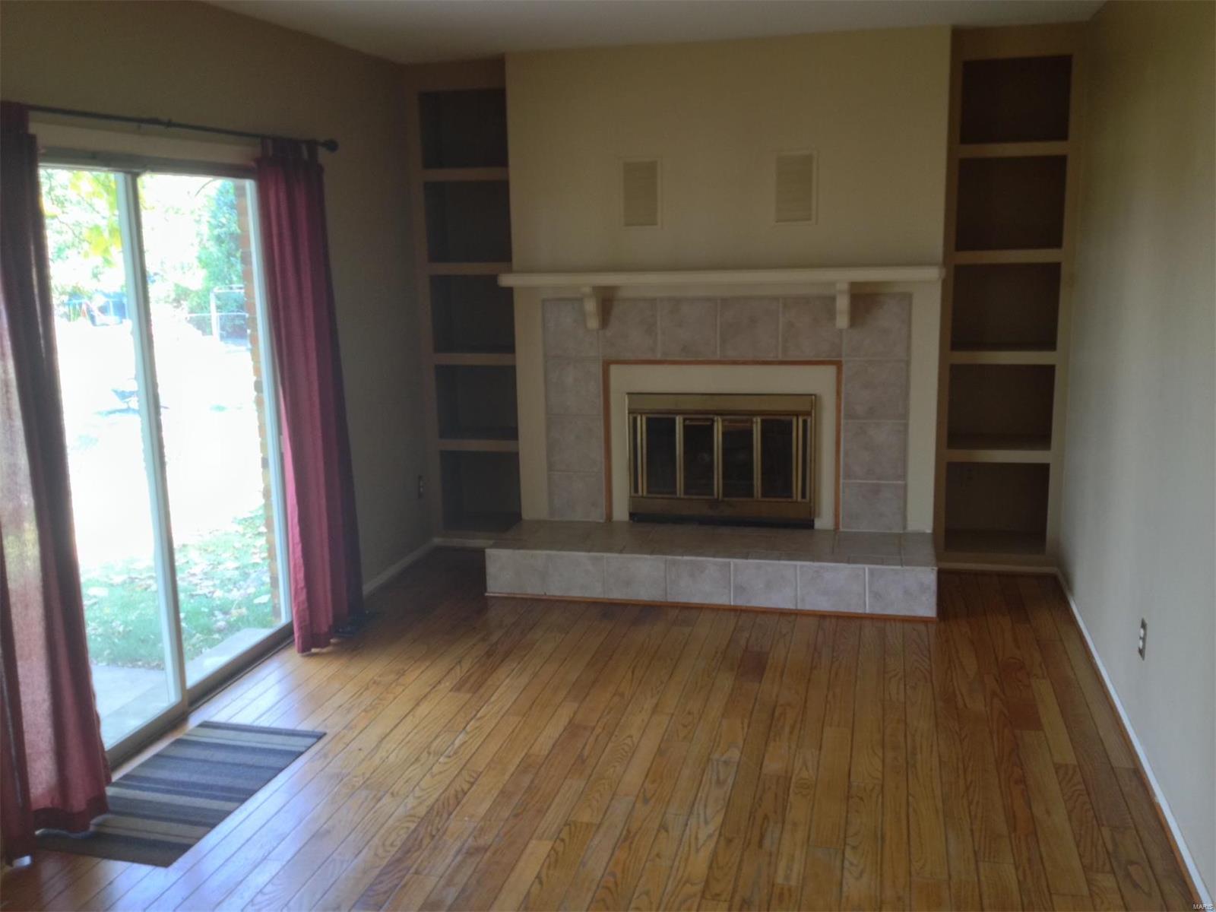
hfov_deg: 52.6
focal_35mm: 35
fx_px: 1229
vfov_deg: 40.7
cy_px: 456
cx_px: 608
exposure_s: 1/20
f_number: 2.4
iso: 100
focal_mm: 4.28
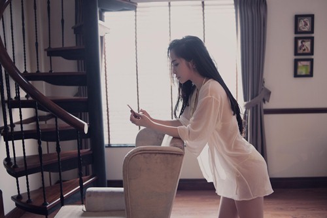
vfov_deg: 37.8
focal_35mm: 35
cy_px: 109
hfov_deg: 54.5
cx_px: 164
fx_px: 318
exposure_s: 1/80
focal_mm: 35
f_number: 2.8
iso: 400
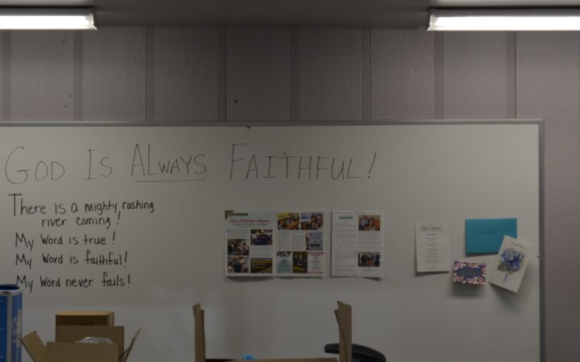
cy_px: 172
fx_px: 1765
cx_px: 259
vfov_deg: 11.7
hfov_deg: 18.7
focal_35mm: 112
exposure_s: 1/30
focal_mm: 55
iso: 160
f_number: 5.6
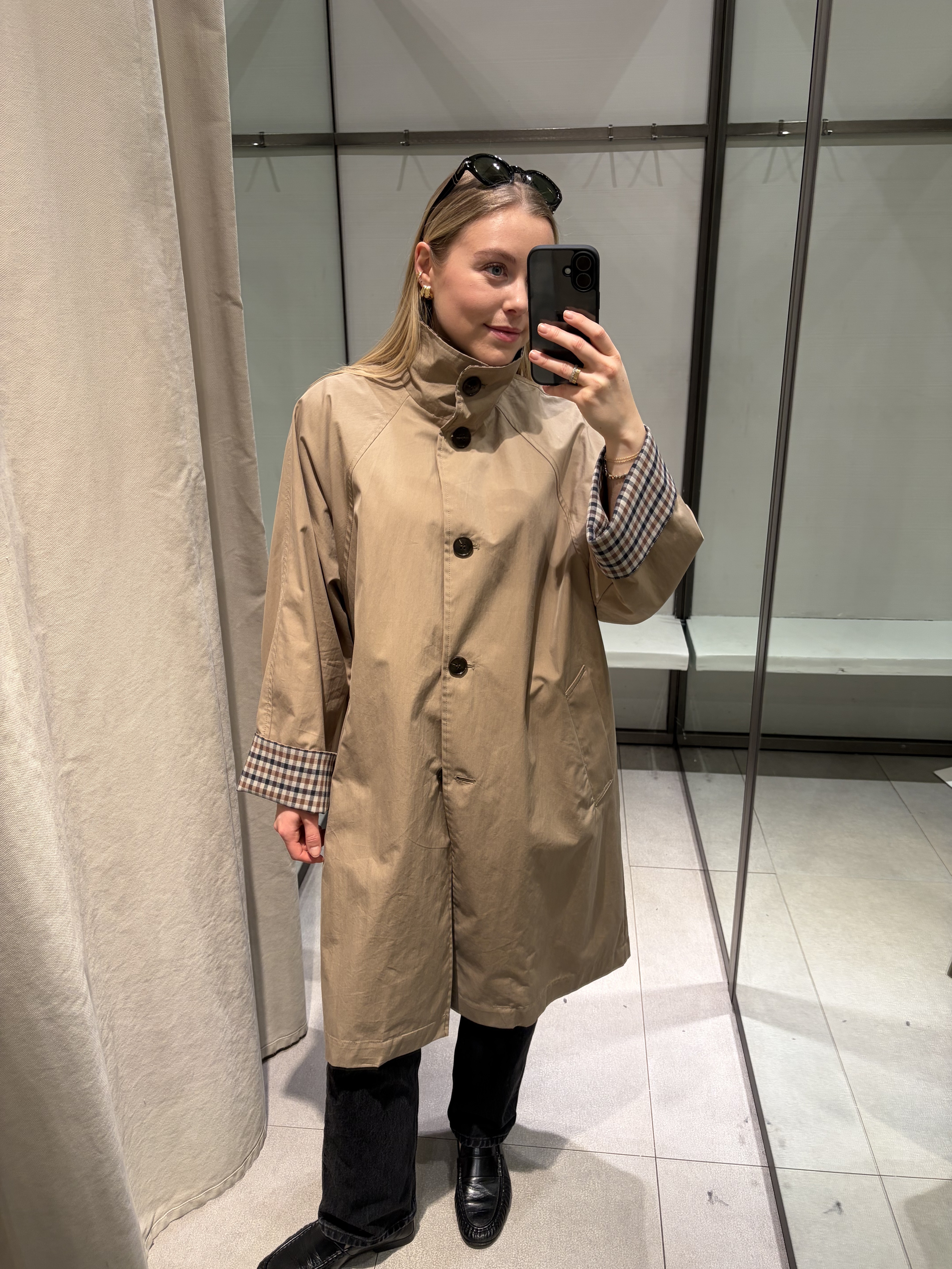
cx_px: 476
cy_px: 634
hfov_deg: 53.1
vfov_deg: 67.3
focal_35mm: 26
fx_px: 953
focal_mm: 5.96
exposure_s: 1/50
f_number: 1.6
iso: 80
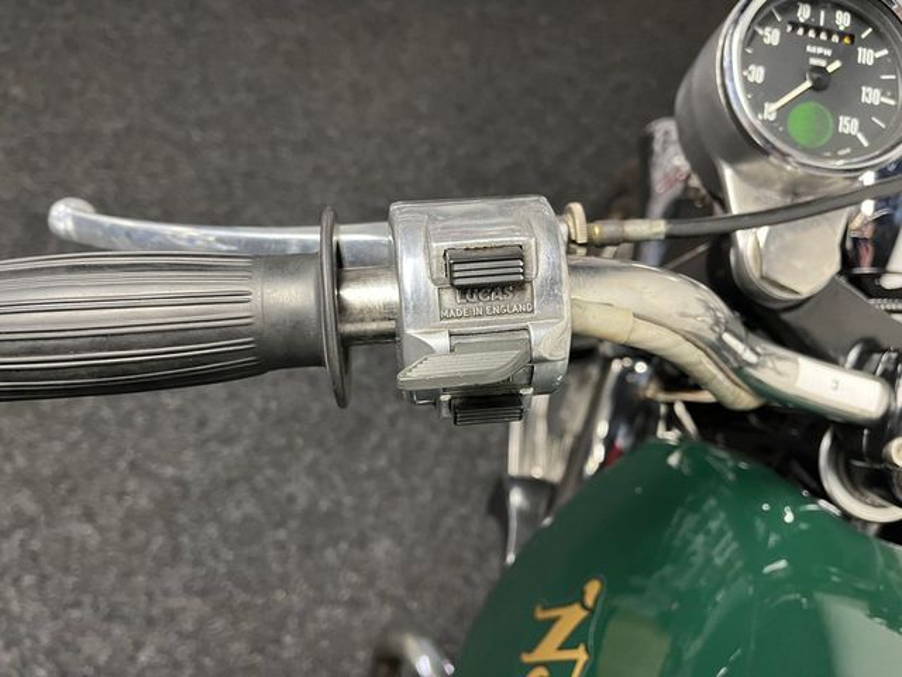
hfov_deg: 67.3
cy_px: 338
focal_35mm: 26
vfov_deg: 53.1
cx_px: 451
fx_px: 677
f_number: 1.6
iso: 320
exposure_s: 1/50
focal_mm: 5.1
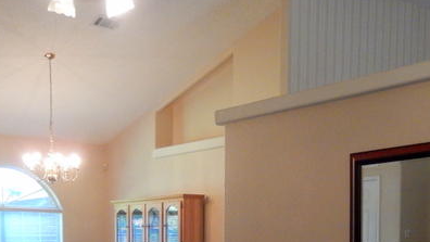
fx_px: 627
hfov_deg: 37.6
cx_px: 161
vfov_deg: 20.2
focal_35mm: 55
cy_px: 304
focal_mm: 4.5
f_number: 3.4
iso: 320
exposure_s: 1/30
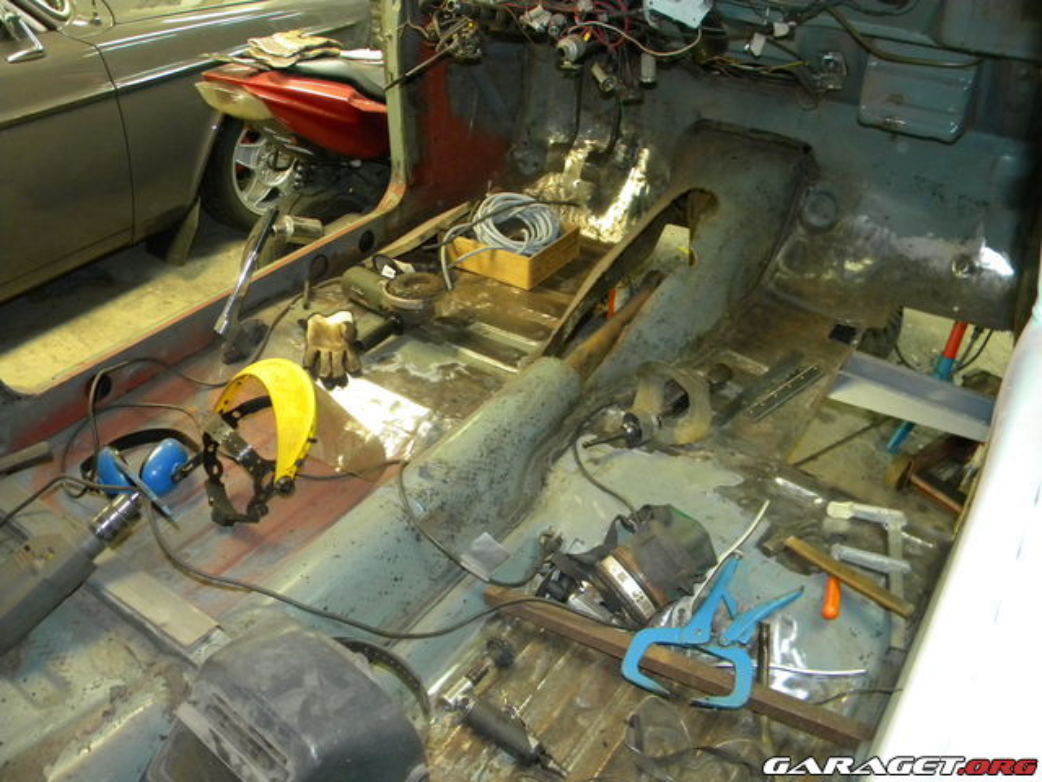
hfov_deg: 63.4
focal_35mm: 28
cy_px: 391
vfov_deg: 49.7
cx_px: 521
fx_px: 843
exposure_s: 1/26
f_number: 3.5
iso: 400
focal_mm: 5
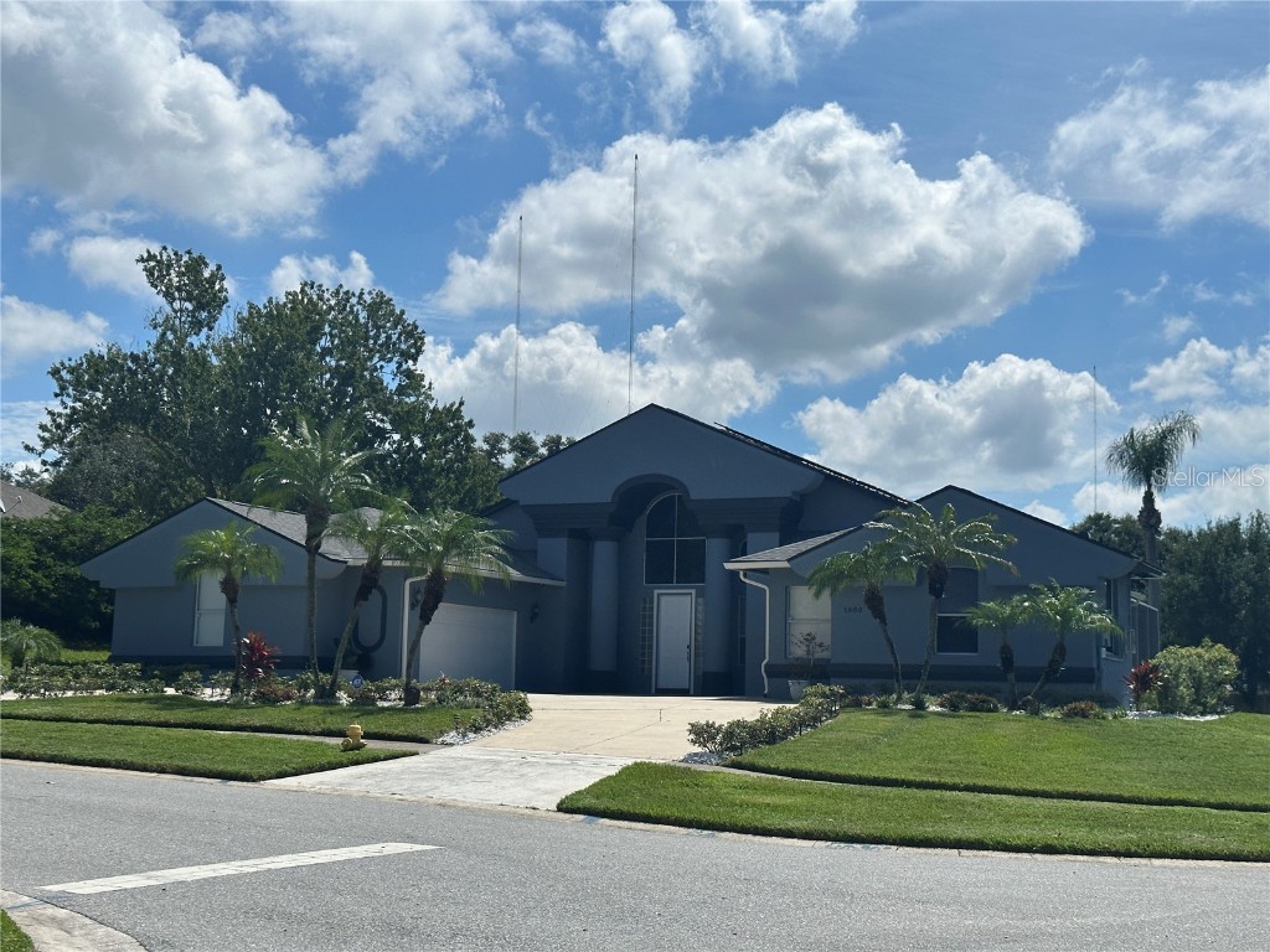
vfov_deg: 30.3
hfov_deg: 39.7
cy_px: 476
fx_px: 1761
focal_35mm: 48
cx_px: 635
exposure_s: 1/10870
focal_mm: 6.86
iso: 64
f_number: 1.78
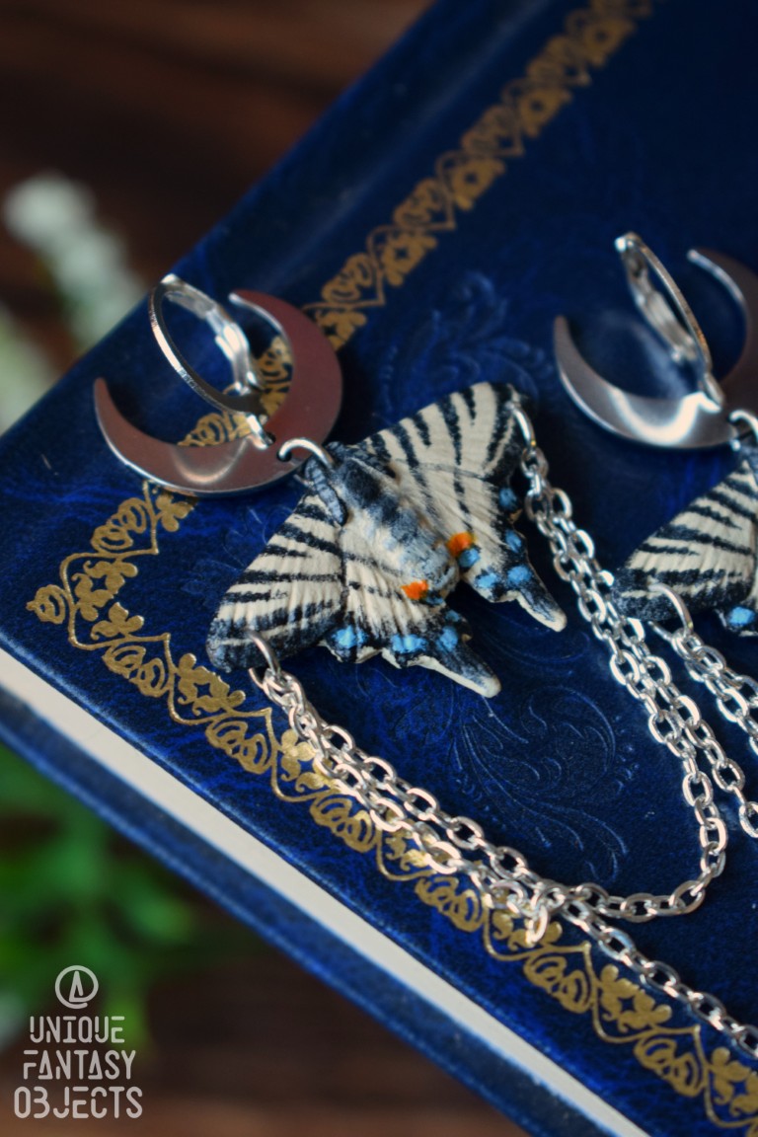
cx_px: 379
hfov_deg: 16.6
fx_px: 2605
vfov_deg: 24.6
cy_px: 568
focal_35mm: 82
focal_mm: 55
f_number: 5.6
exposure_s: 1/60
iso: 800
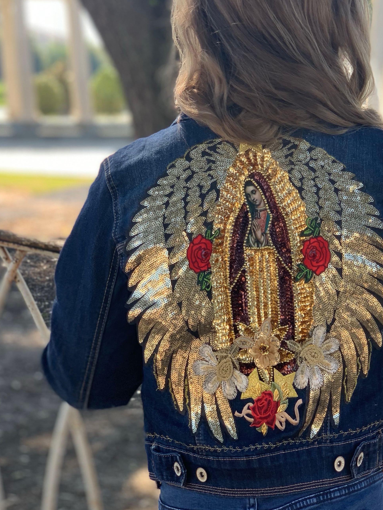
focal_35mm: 81
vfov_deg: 24.1
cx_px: 268
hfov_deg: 18.1
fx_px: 1195
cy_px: 210
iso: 16
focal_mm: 6
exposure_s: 1/122
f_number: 2.4
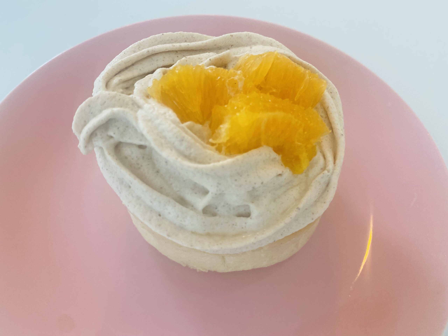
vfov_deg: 53.1
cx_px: 224
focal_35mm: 26
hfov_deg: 67.3
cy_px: 168
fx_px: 336
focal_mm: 4.25
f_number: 1.8
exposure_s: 1/108
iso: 125
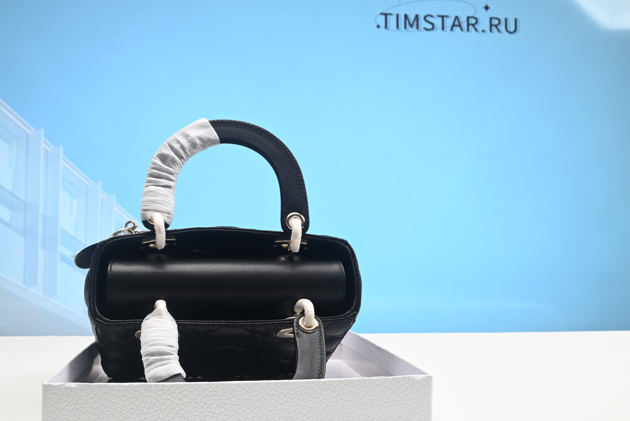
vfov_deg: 34.2
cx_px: 315
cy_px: 210
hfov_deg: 49.5
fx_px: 683
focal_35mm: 39
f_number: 16
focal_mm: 39
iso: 100
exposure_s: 1/2
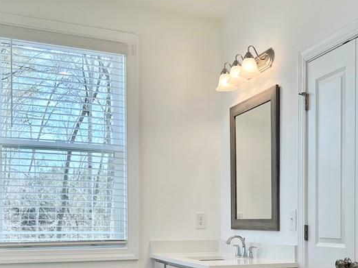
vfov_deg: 27.8
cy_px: 225
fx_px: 527
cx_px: 259
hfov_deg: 36.8
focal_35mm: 51
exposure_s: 1/389
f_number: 1.5
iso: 50
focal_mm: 5.7
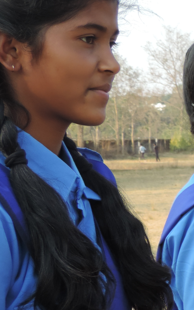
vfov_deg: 14.9
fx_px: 1185
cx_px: 405
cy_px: 224
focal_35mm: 140
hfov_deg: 8.8
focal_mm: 7.6
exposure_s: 1/160
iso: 80
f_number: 3.4
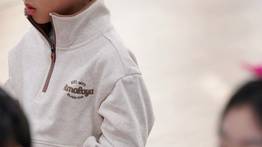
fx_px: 2306
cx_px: 79
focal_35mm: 332
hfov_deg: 6.5
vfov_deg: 3.7
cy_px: 24
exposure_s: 1/250
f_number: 4
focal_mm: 200
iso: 2500
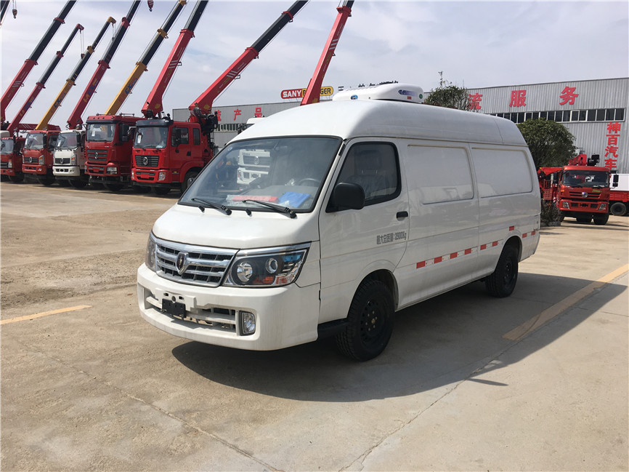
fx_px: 527
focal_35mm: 29
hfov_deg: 61.7
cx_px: 314
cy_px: 236
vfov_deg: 48.2
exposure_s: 1/2024
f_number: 2.2
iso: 25
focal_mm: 4.15
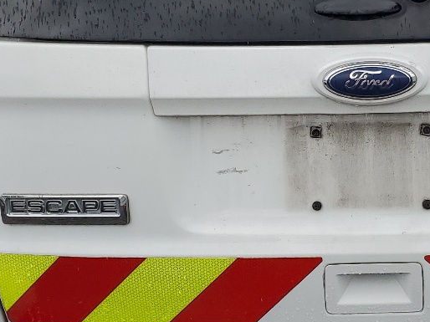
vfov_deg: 18.2
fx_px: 1006
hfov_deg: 23.5
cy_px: 120
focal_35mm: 81
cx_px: 381
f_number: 1.5
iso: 50
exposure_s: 1/1250
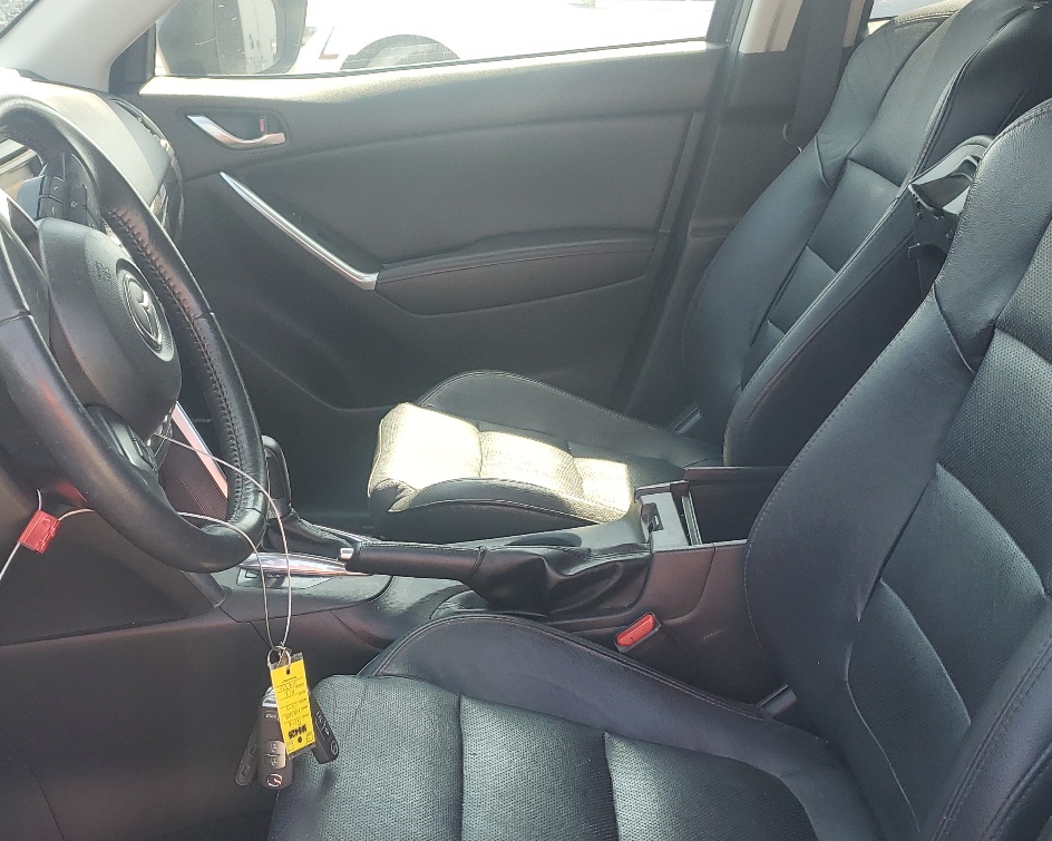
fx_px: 1339
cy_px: 557
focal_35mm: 43
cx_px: 405
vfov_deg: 34.6
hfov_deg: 42.6
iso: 50
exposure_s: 1/286
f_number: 1.5
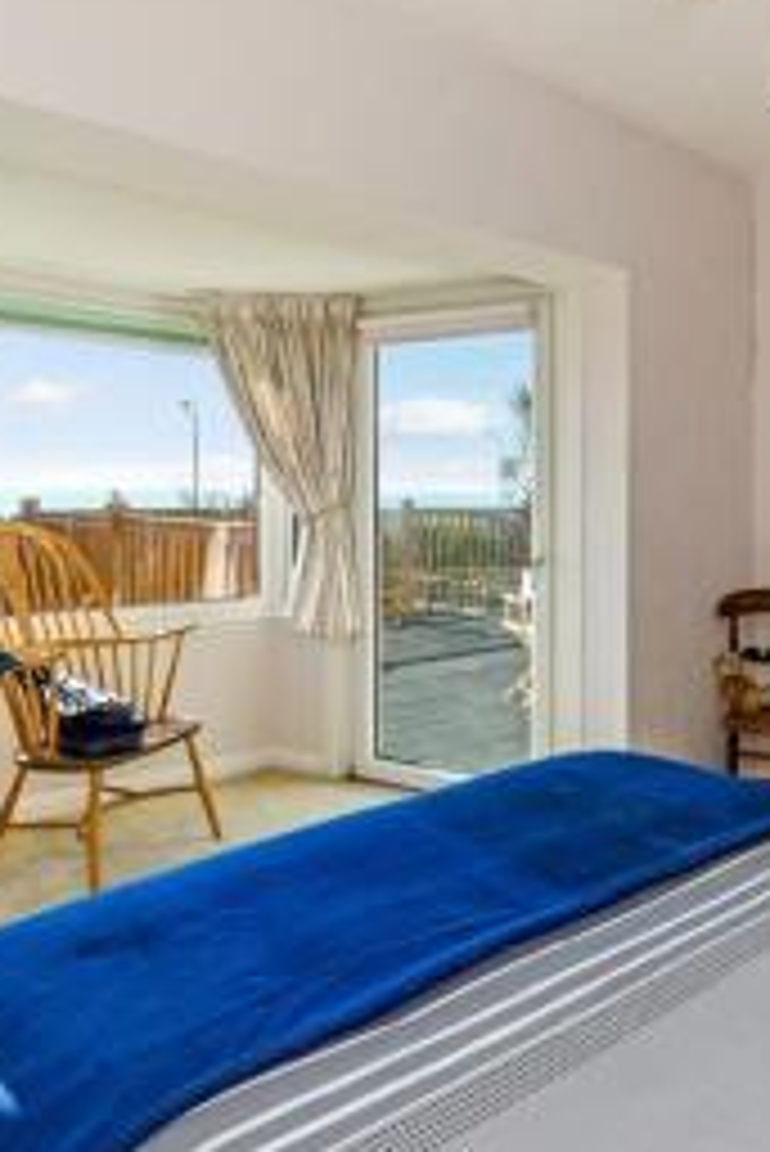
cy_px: 538
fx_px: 833
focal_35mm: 26
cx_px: 464
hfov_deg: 49.3
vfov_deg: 69.3
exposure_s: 1/200
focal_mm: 14
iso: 400
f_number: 14
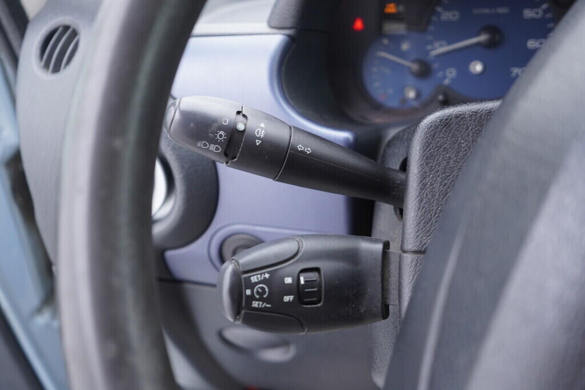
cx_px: 292
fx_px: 585
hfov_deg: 53.1
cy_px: 195
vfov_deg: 36.9
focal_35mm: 36
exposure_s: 1/40
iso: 320
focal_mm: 24
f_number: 2.8
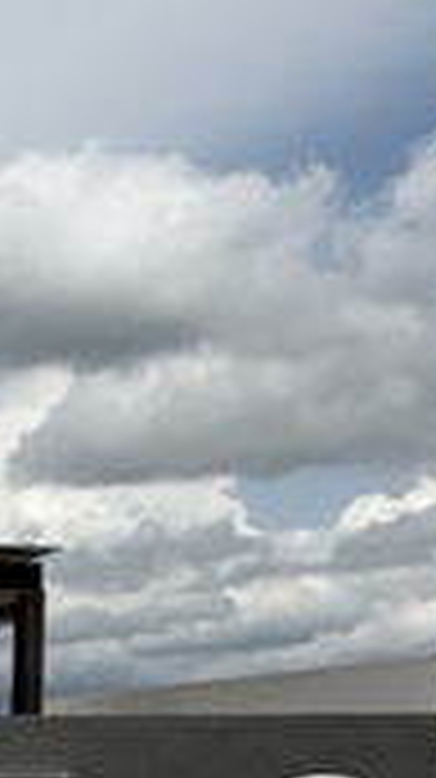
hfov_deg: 9.3
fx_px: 2184
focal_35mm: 106
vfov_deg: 18.8
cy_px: 1007
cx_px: -832
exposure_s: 1/6173
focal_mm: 2.22
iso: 50
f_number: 2.2
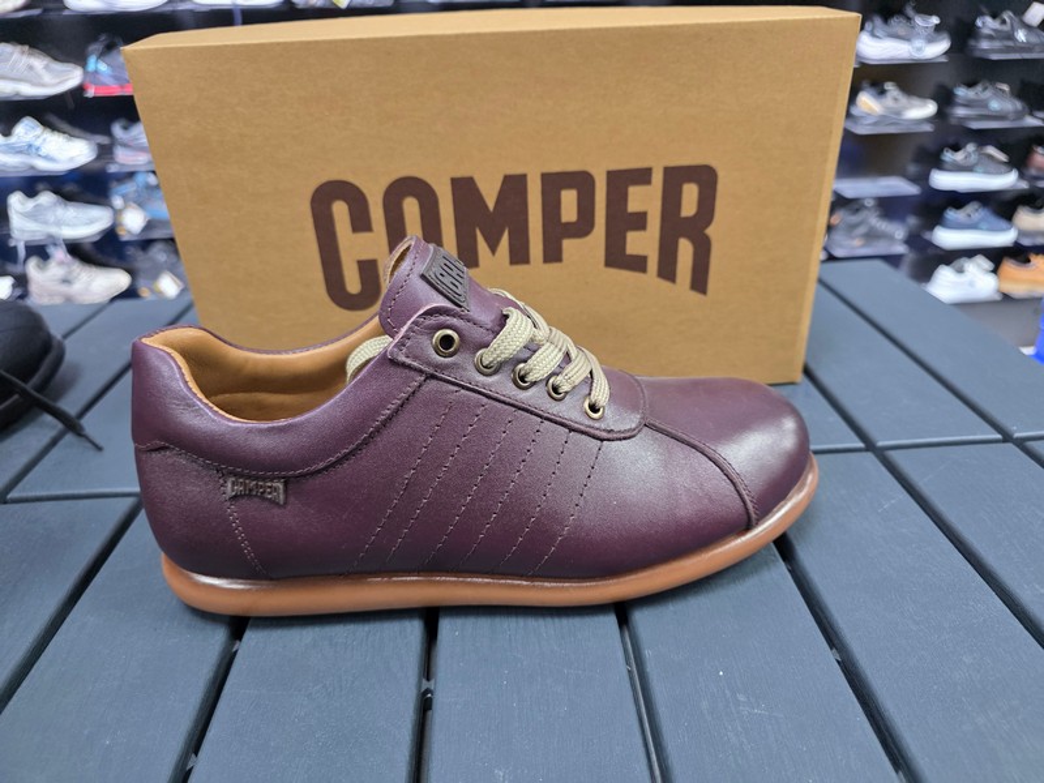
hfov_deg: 73.9
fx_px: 694
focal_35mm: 23
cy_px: 392
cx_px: 522
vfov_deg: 58.9
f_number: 1.7
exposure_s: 1/100
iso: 400
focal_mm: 6.3
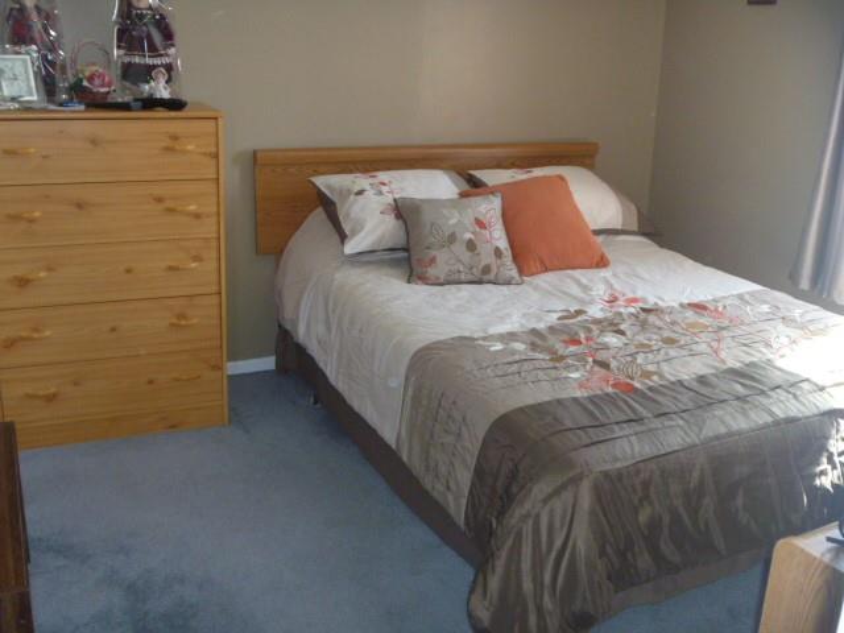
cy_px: 316
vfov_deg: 40.7
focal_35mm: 35
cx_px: 422
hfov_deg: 52.6
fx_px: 853
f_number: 3.5
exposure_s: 1/30
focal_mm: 6.3
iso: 250
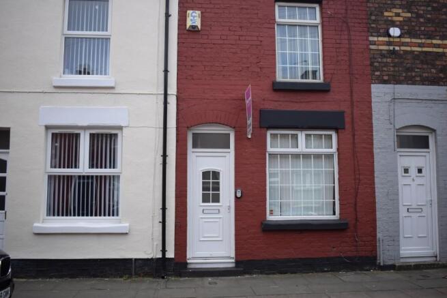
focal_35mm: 34
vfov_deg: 38.4
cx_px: 224
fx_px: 428
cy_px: 149
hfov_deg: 55.1
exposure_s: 1/1250
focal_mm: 23
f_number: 4.5
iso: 400
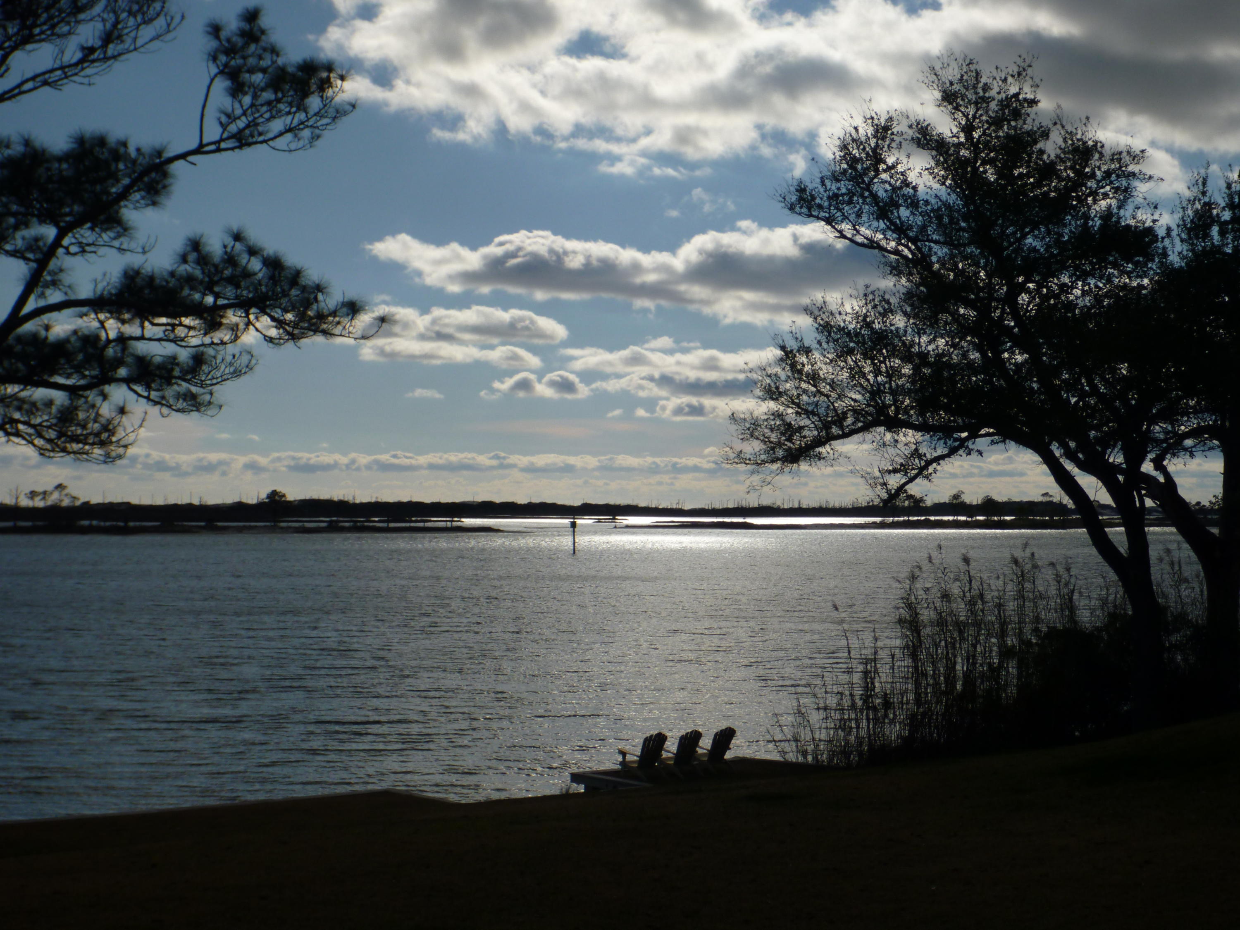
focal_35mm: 58
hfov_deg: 33.2
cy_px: 465
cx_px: 620
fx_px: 2078
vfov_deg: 25.2
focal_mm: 10.4
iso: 100
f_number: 16
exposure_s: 1/250
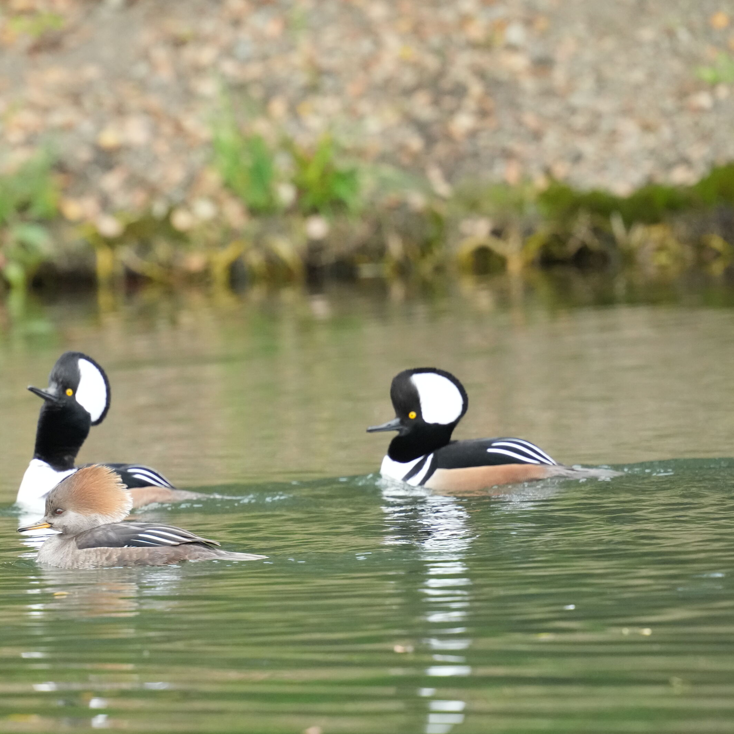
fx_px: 24925
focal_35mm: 1039
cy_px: 443
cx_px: 149
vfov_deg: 1.7
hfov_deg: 1.7
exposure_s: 1/400
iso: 4000
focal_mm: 600
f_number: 5.6
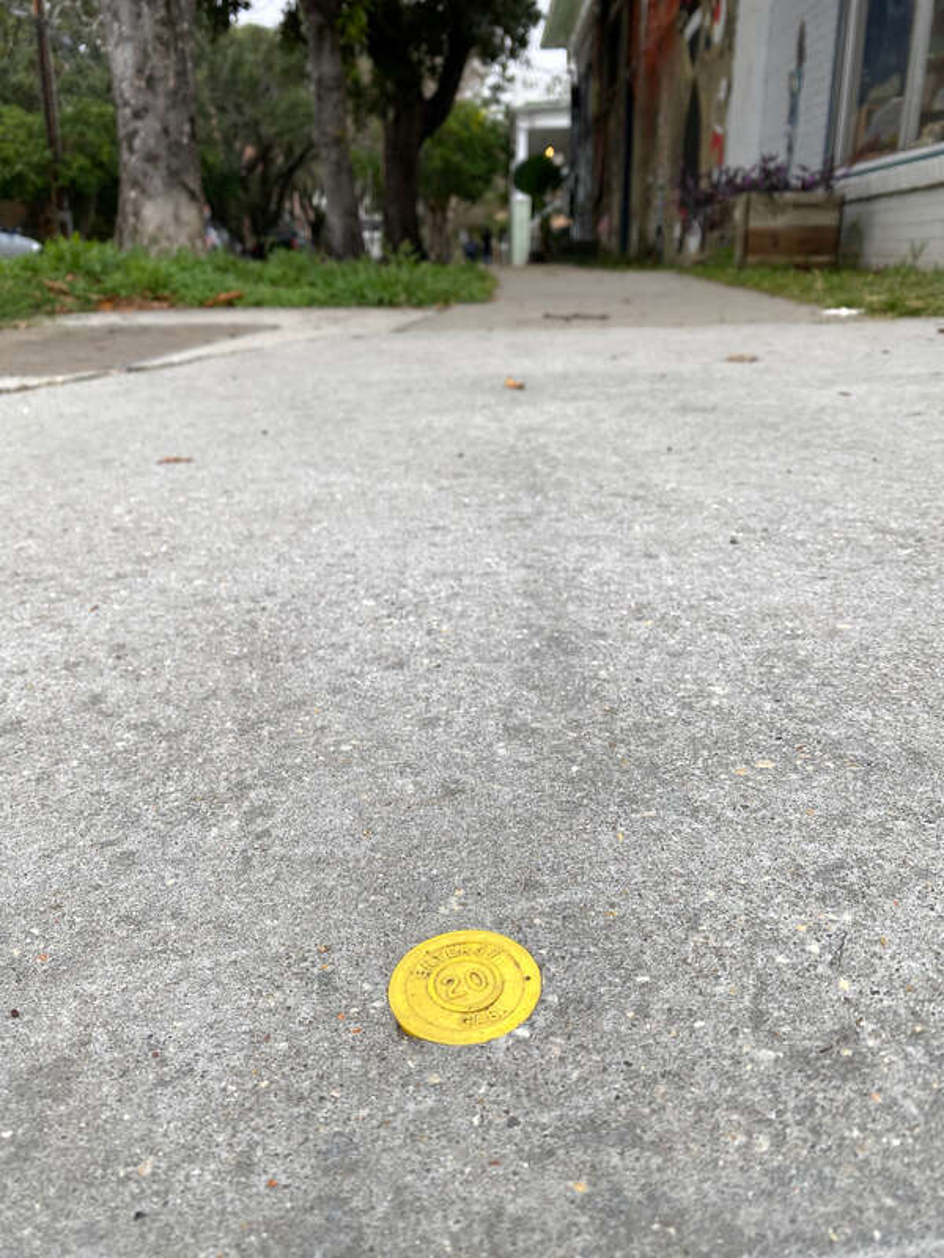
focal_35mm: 26
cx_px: 472
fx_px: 945
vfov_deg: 67.3
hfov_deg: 53.1
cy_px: 629
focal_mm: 4.25
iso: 32
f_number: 1.8
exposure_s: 1/245
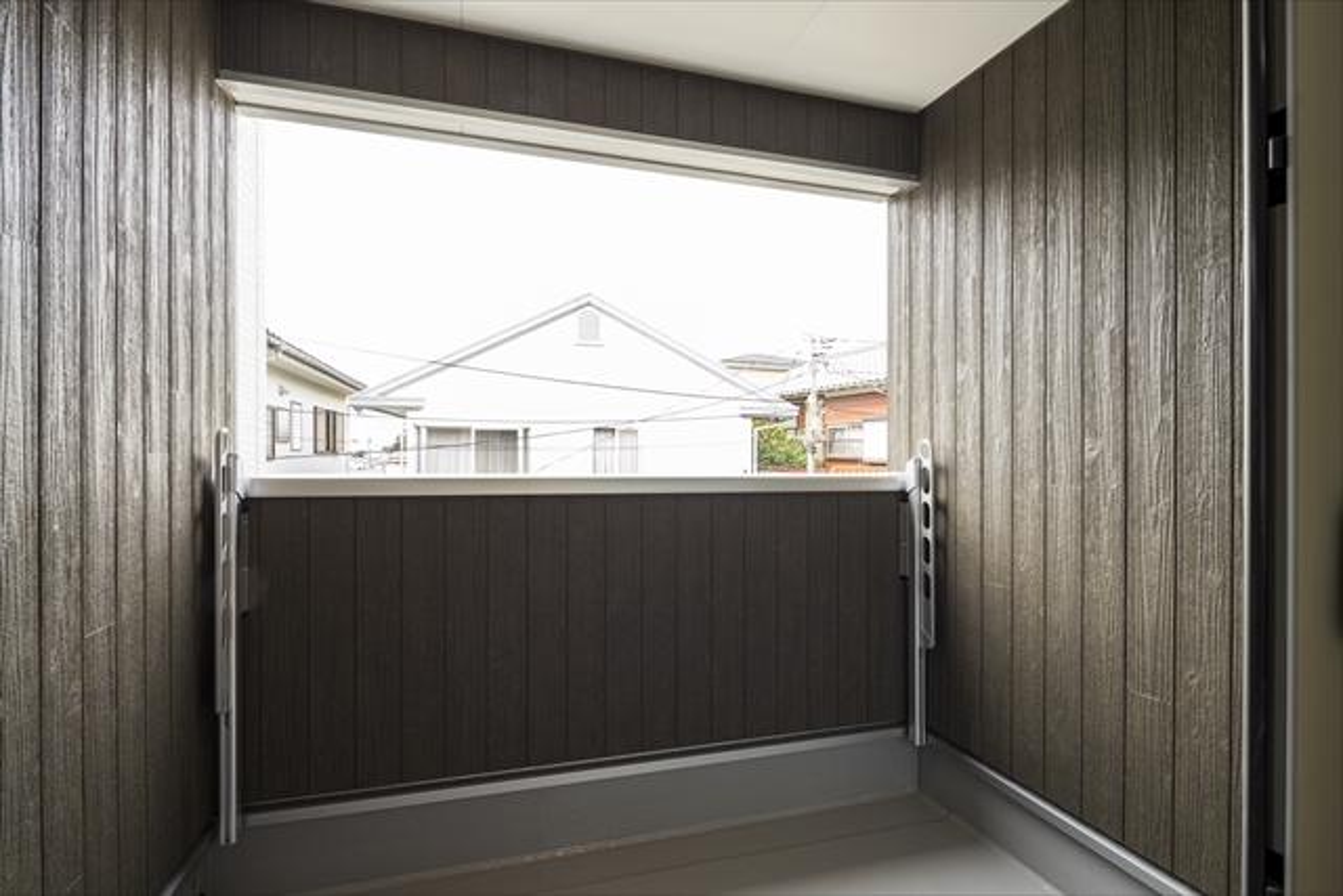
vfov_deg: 70.5
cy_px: 448
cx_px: 672
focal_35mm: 17
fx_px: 634
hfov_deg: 93.3
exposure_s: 1/5
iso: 100
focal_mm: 17
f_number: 11
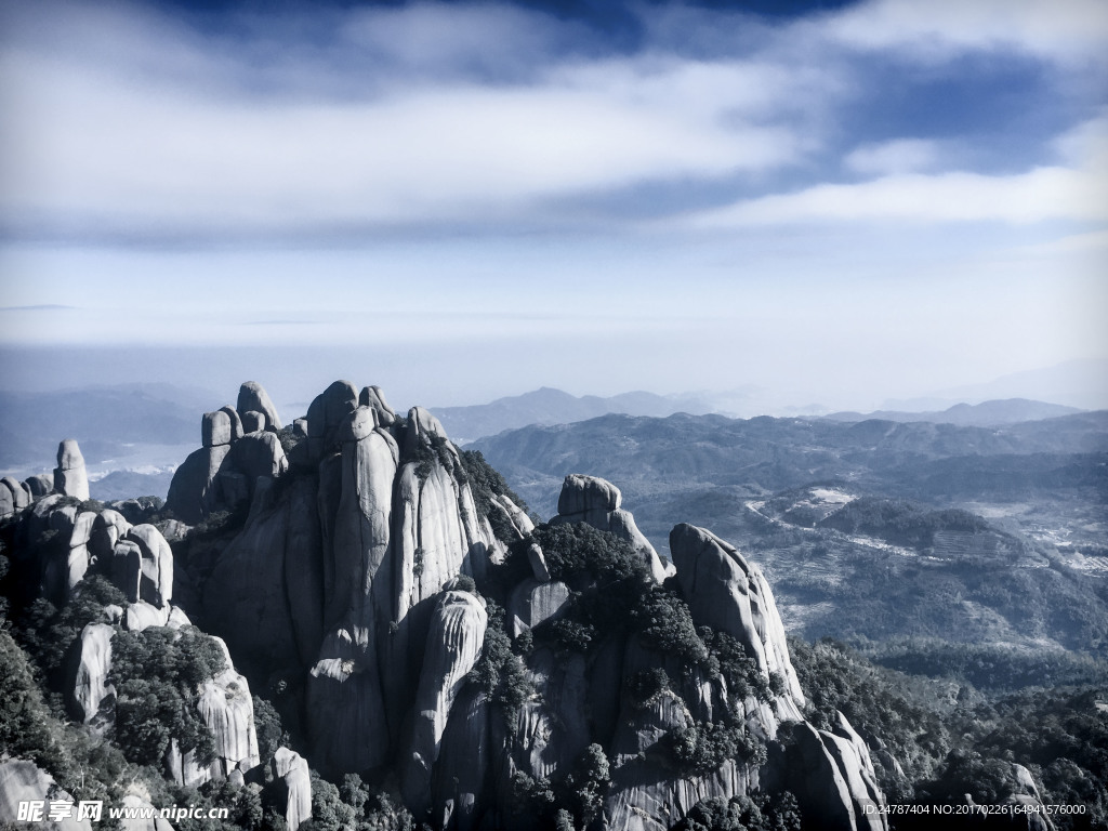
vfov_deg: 48.2
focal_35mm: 29
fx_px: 928
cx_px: 554
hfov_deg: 61.7
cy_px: 416
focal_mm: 4.15
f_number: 2.2
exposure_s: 1/1400
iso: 32
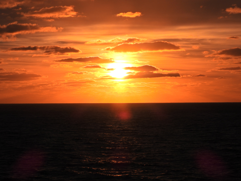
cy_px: 90
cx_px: 120
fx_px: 870
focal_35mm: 125
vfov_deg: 11.9
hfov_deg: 15.8
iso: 100
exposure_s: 1/2000
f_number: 8
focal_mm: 22.3
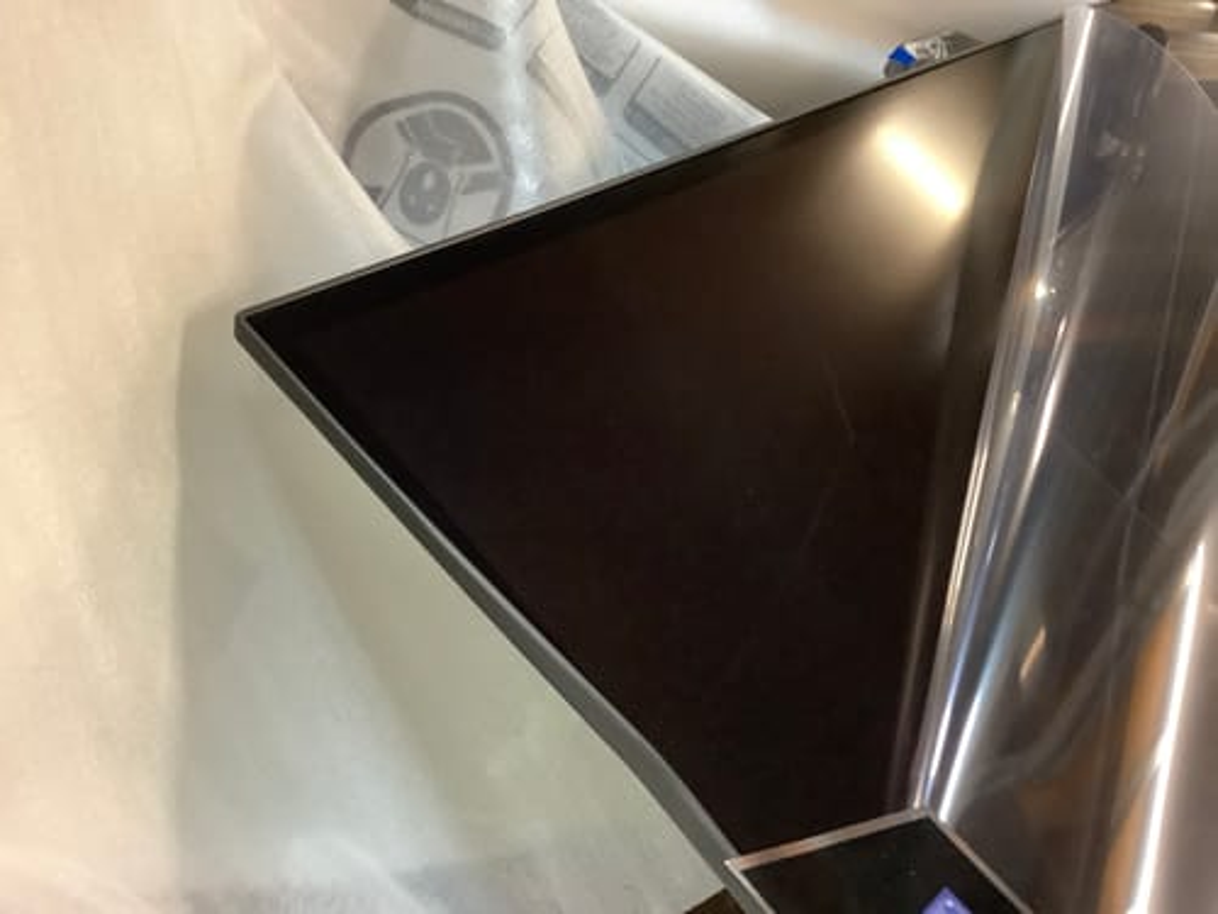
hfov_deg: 58.4
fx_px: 1091
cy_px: 457
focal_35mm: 31
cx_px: 609
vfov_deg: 45.4
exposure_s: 1/25
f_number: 2.4
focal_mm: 3.3
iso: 400
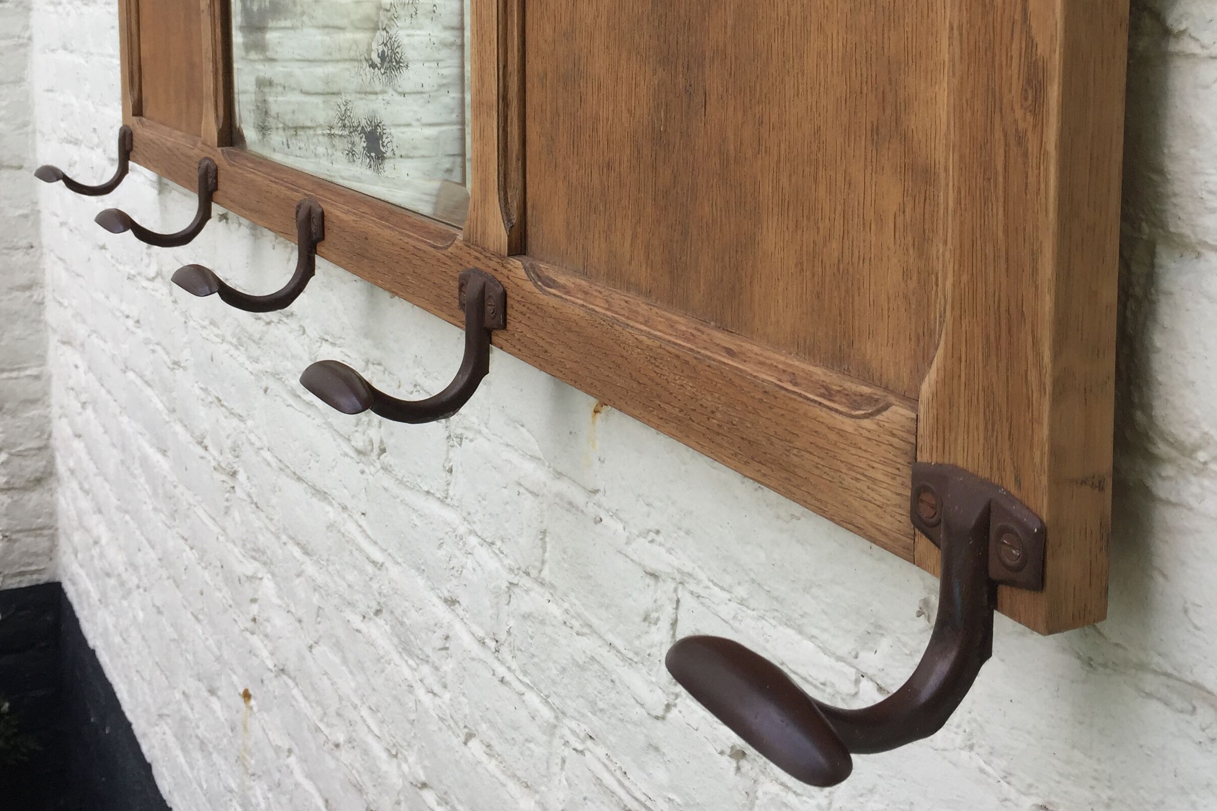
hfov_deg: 47.4
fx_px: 1386
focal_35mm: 41
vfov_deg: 31.7
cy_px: 147
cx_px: 599
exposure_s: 1/520
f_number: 2.2
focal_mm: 4.15
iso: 32
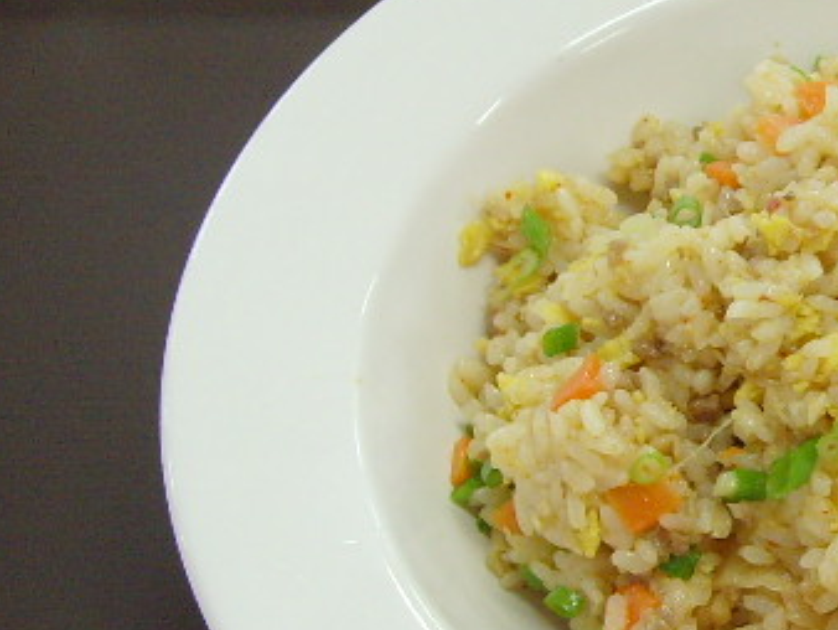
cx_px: 878
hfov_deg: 16.3
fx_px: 2859
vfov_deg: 12.6
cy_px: 280
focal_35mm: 118
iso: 200
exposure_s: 1/30
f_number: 3.5
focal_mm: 6.6
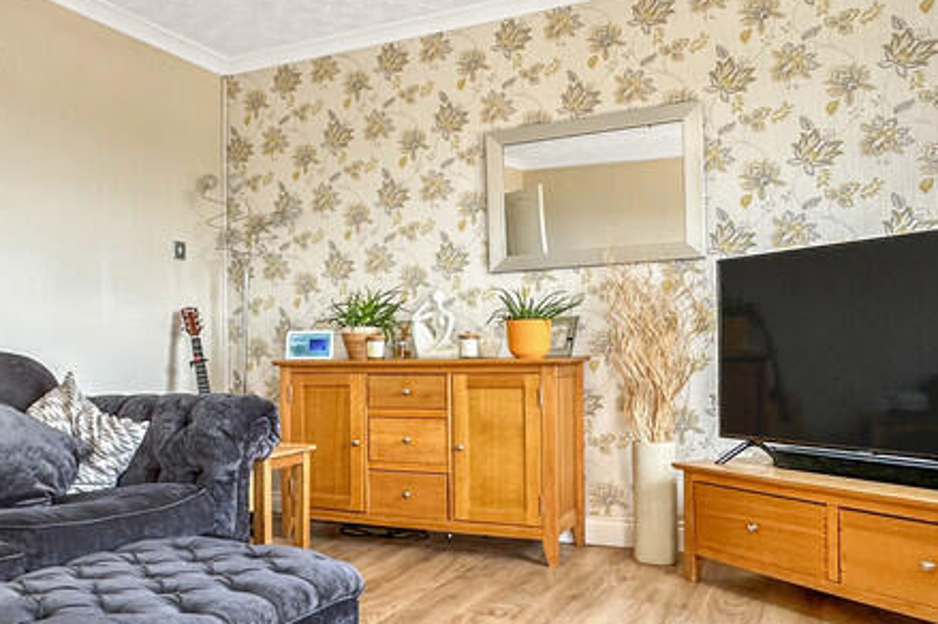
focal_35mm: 34
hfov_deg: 53.6
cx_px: 248
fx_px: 885
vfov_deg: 38.7
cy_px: 261
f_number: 2.2
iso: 80
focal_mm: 2.22
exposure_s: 1/100
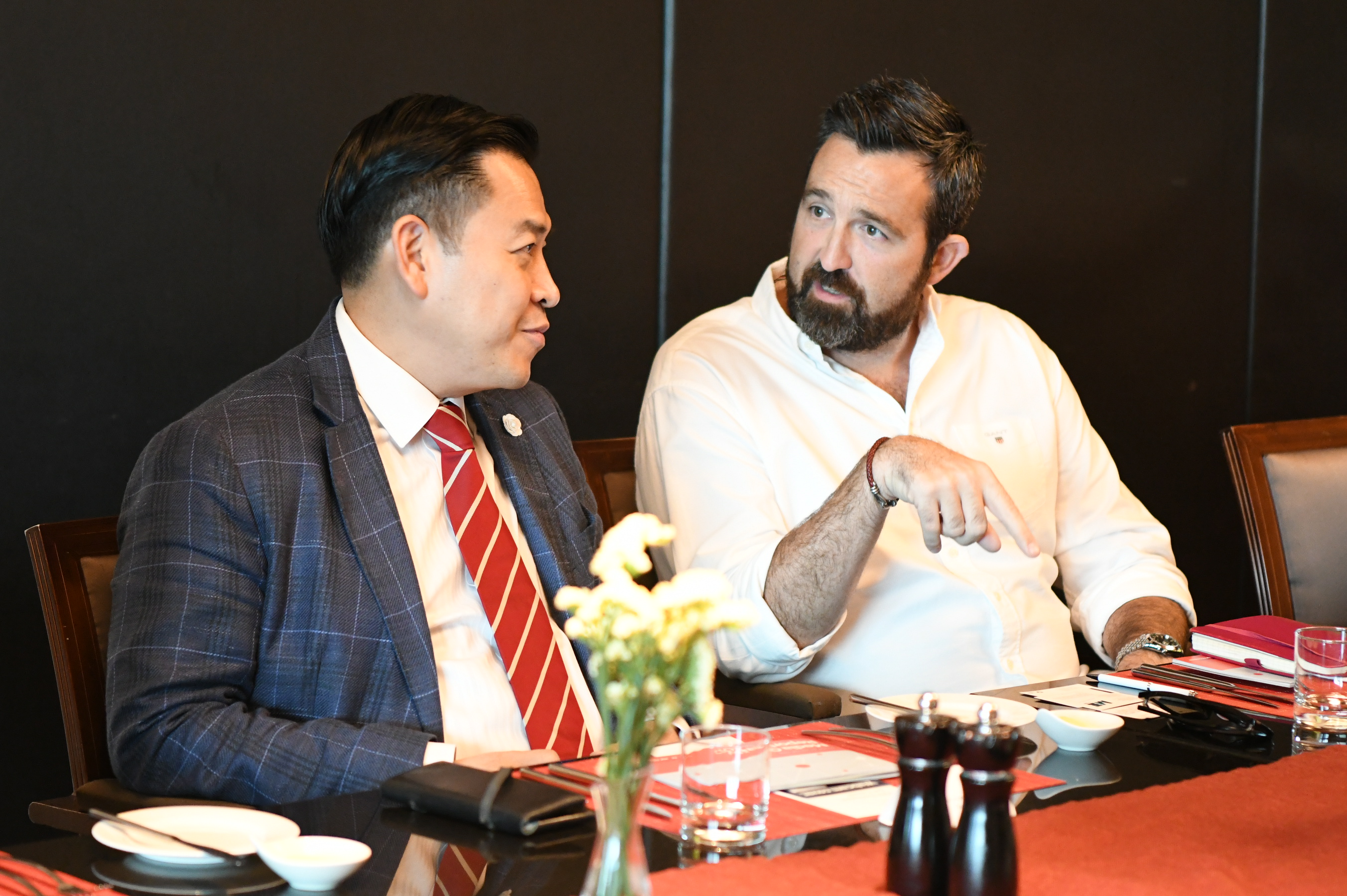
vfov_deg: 13.0
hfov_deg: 19.5
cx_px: 674
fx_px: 3927
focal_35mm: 105
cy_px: 448
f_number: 2.8
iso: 3200
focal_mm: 70
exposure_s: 1/50
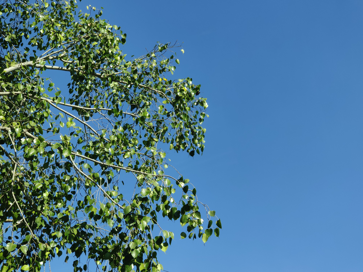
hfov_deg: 29.4
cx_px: 182
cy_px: 136
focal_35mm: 66
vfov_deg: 22.3
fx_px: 692
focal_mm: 6.22
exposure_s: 1/346
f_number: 2.2
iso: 100
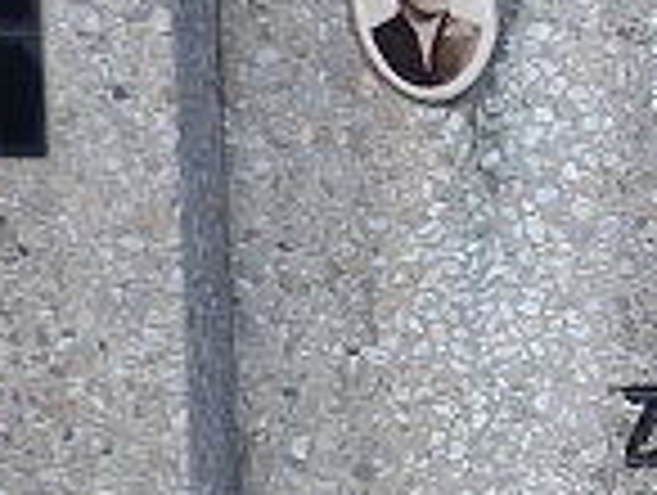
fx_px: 5076
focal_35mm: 267
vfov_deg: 5.6
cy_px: 194
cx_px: 1089
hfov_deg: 7.2
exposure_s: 1/125
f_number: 2.8
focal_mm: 10.9
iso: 100
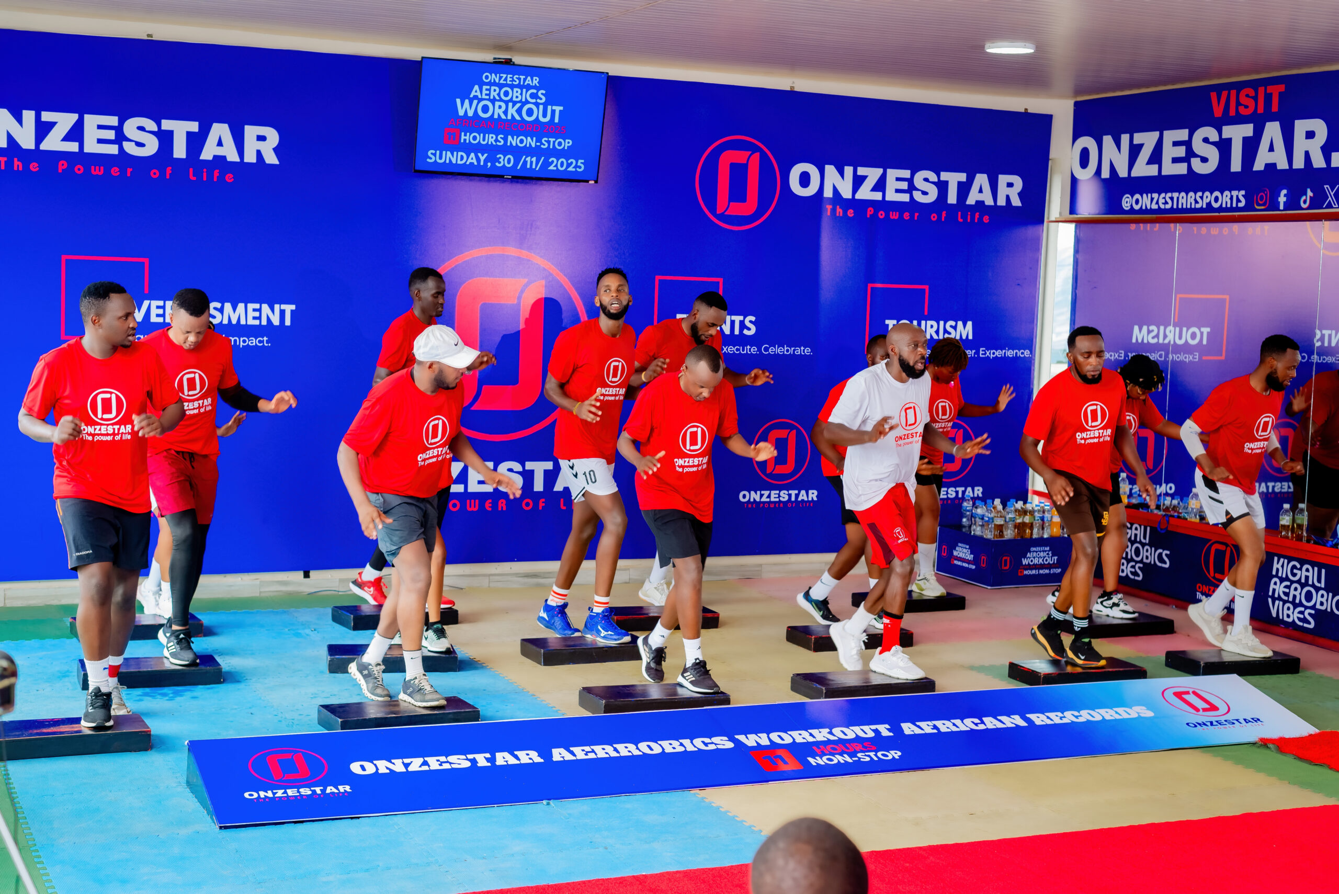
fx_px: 1860
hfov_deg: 39.6
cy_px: 447
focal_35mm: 50
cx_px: 670
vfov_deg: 27.0
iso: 400
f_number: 3.5
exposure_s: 1/160
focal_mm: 50
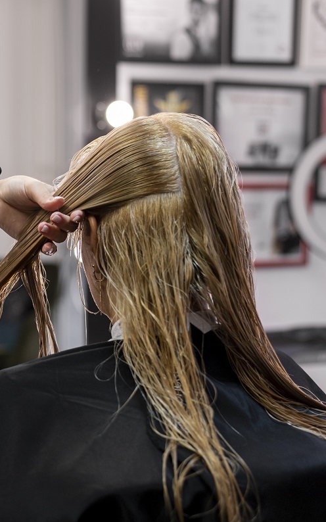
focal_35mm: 77
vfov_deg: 26.8
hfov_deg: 16.5
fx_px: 1095
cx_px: -26
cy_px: 261
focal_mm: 50
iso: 640
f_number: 2.8
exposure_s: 1/200
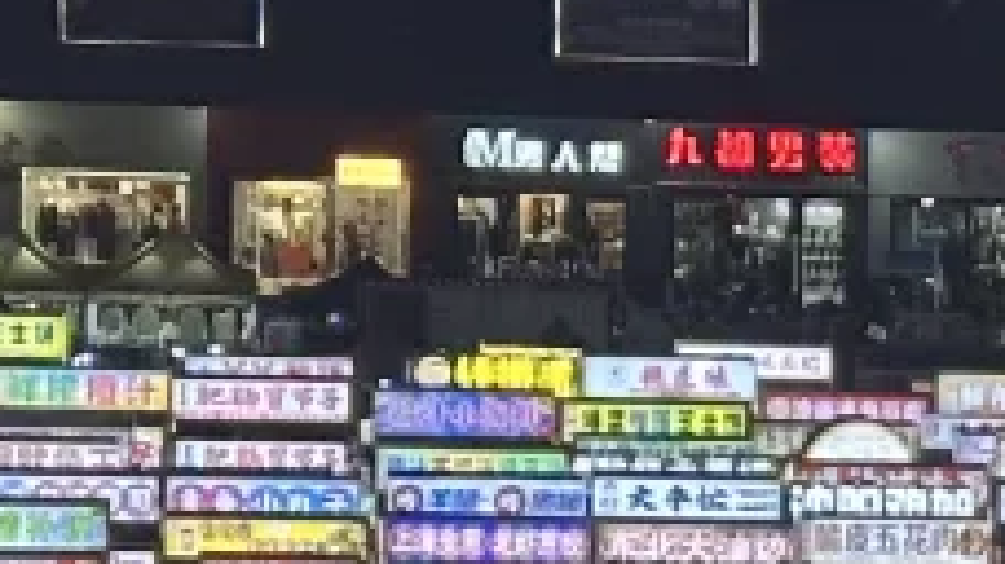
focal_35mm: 330
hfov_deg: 6.3
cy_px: 815
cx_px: 2142
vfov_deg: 3.7
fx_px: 8790
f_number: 1.78
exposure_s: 1/147
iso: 50
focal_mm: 6.86
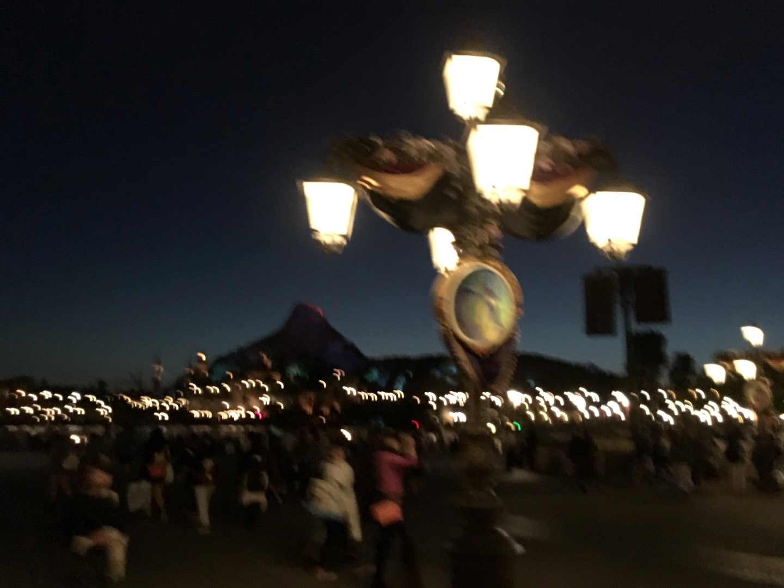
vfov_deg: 48.2
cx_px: 392
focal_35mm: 29
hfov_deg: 61.7
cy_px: 294
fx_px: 657
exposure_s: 1/15
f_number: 2.2
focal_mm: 4.15
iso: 640
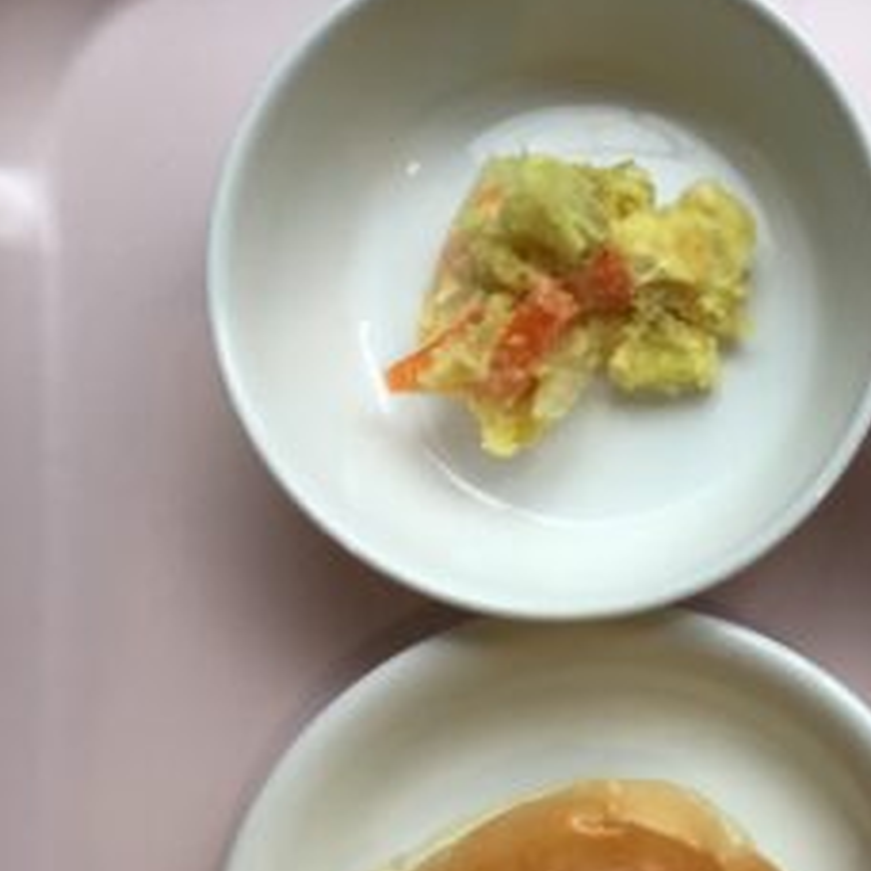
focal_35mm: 60
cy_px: 640
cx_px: 917
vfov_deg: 28.2
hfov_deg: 26.7
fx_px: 1708
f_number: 2.4
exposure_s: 1/60
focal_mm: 3.3
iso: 32
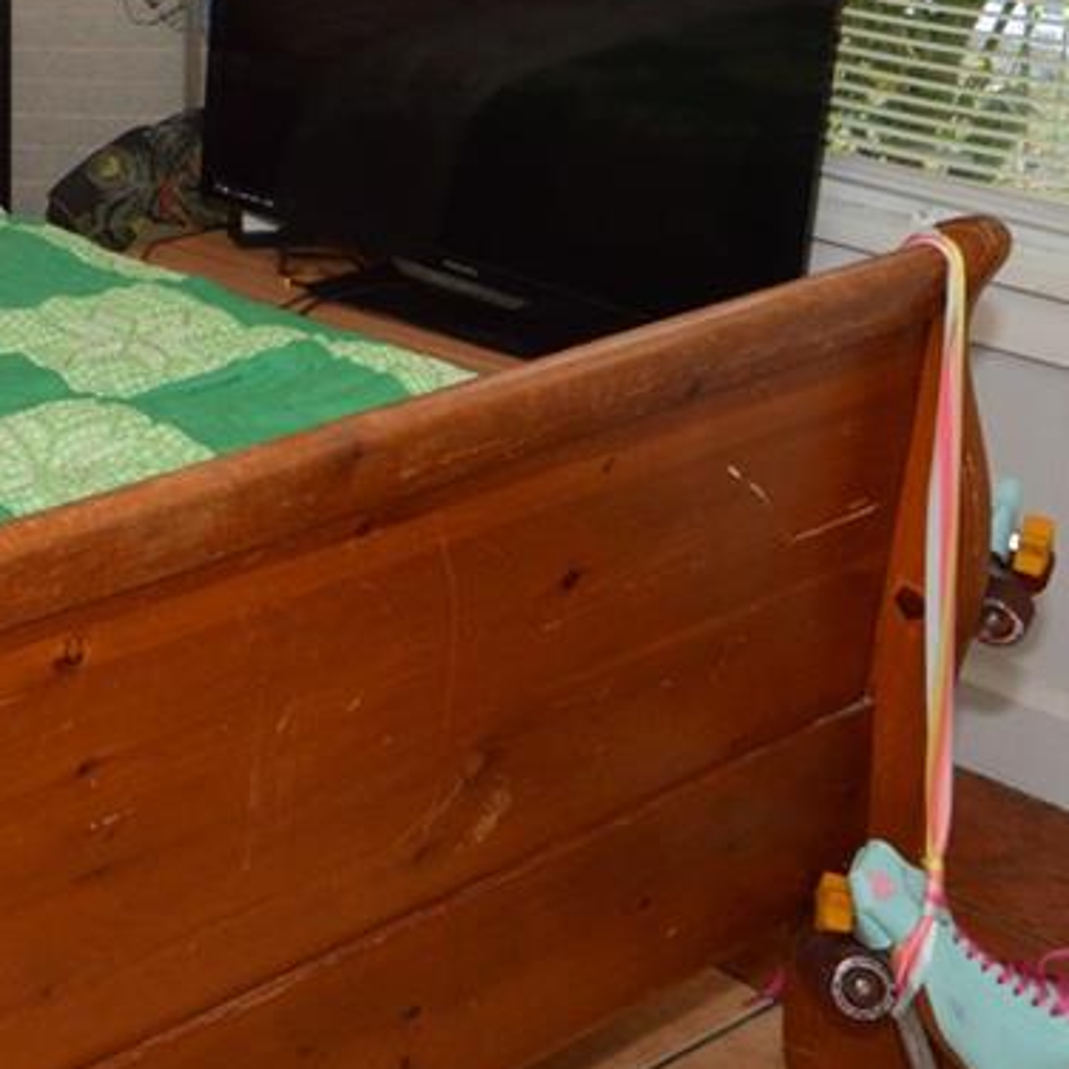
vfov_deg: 25.7
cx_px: -250
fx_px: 2271
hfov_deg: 23.9
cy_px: 107
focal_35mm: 65
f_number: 7.1
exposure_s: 1/80
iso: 400
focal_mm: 12
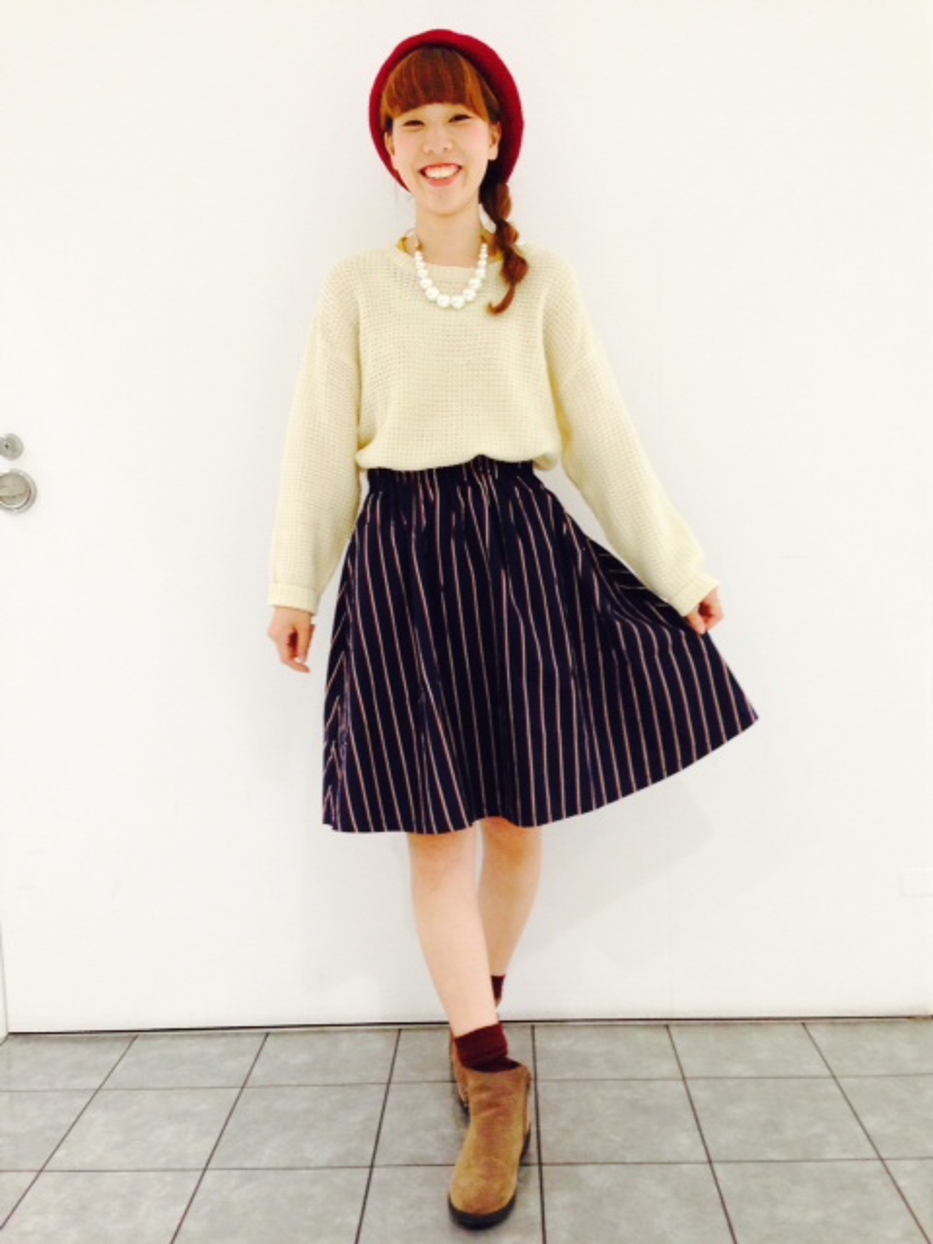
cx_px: 466
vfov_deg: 55.4
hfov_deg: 42.9
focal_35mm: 33
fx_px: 1186
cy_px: 622
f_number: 2.4
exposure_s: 1/20
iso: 160
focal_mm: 4.12
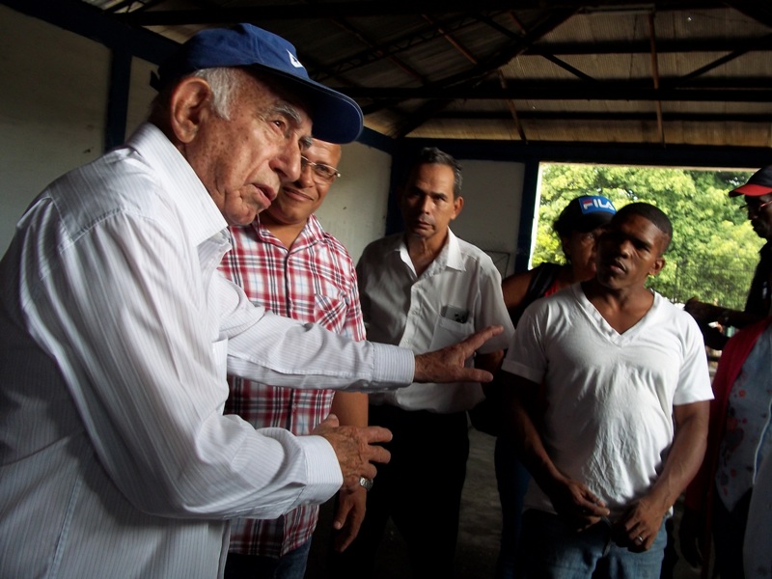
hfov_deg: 51.4
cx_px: 386
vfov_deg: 39.7
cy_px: 290
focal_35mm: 36
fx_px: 803
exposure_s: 1/40
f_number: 3.1
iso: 80
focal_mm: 6.5
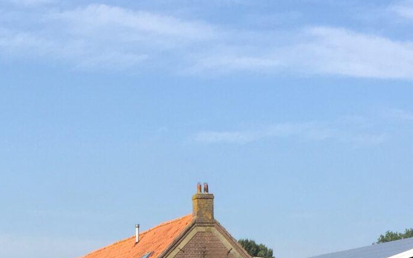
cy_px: 456
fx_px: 1081
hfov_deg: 21.6
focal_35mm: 96
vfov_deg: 12.5
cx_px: 139
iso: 32
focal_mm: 4.15
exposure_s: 1/1412
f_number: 2.2
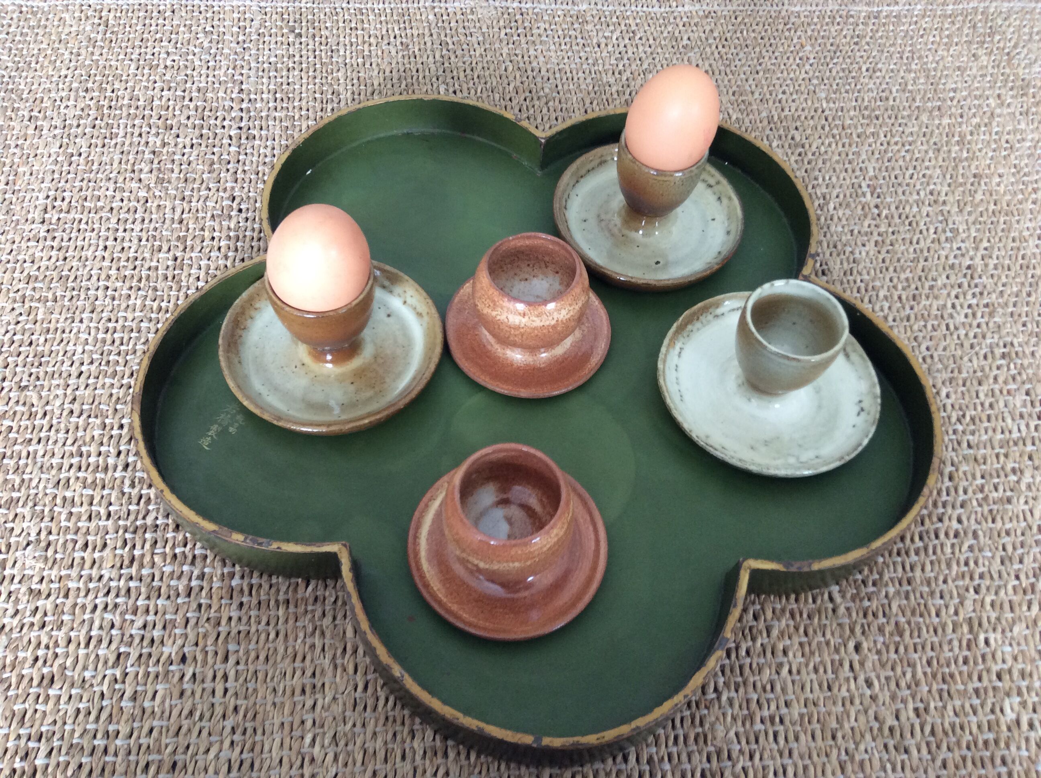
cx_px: 520
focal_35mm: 32
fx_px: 961
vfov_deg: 44.1
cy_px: 389
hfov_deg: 56.9
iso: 100
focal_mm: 3.3
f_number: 2.4
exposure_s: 1/25
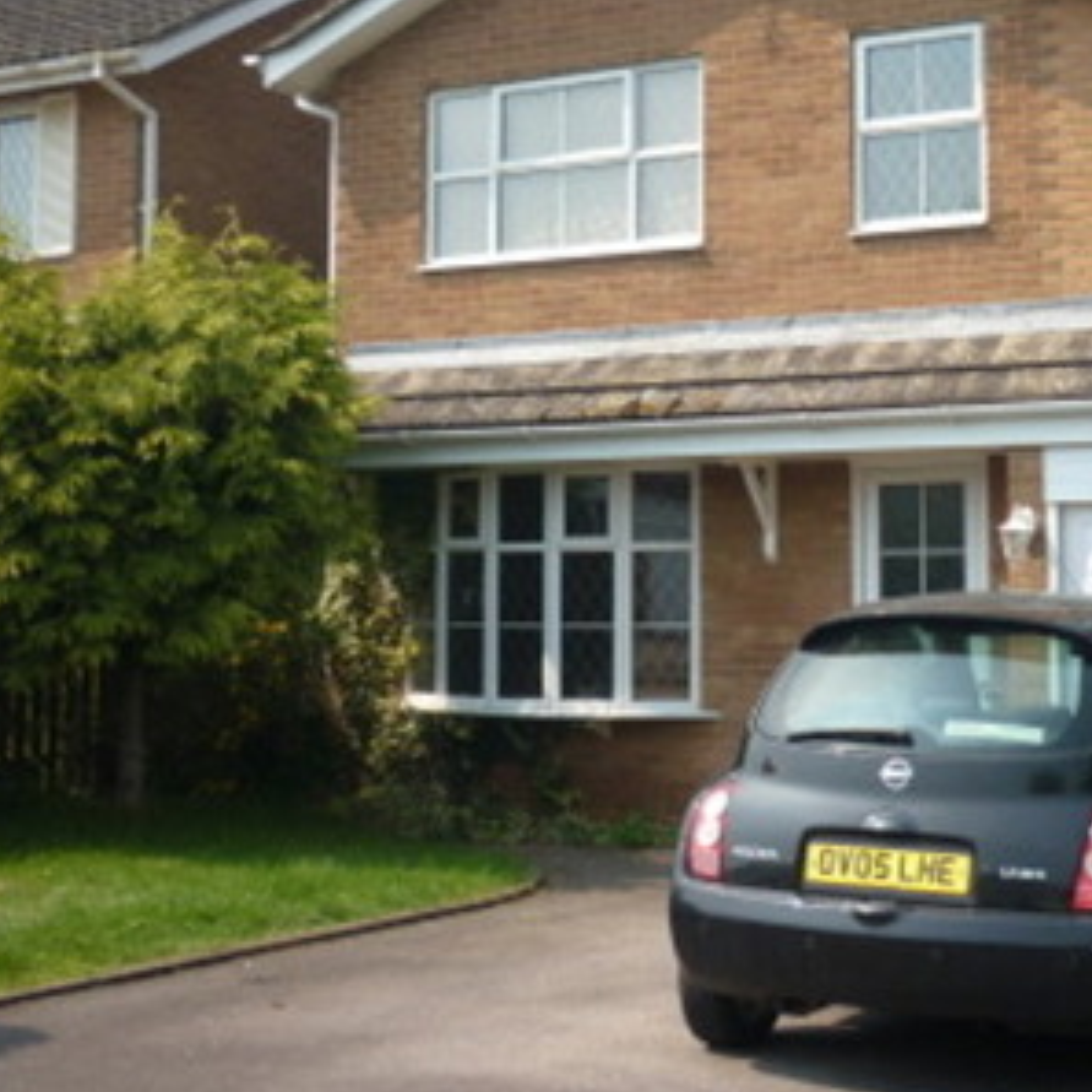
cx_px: 879
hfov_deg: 29.8
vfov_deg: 30.4
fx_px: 1999
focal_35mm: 56
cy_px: 390
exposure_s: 1/160
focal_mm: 5.5
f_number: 8
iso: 100
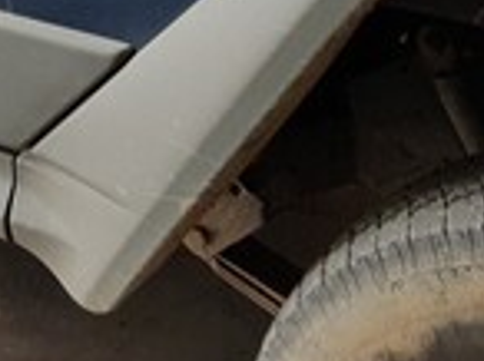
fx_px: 1494
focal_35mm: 107
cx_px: -109
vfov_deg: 12.3
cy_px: -338
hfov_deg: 17.5
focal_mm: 4.2
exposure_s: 1/113
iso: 40
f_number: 1.7
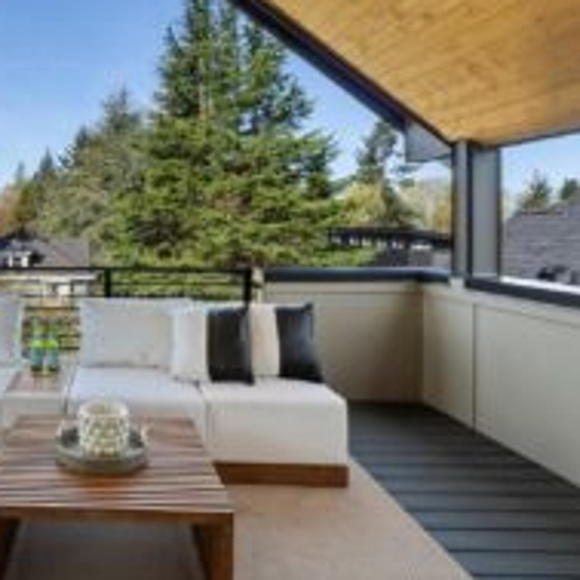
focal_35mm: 27
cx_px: 80
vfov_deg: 58.6
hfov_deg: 53.2
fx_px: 512
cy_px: 235
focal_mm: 10
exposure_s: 1/15
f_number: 9
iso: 250
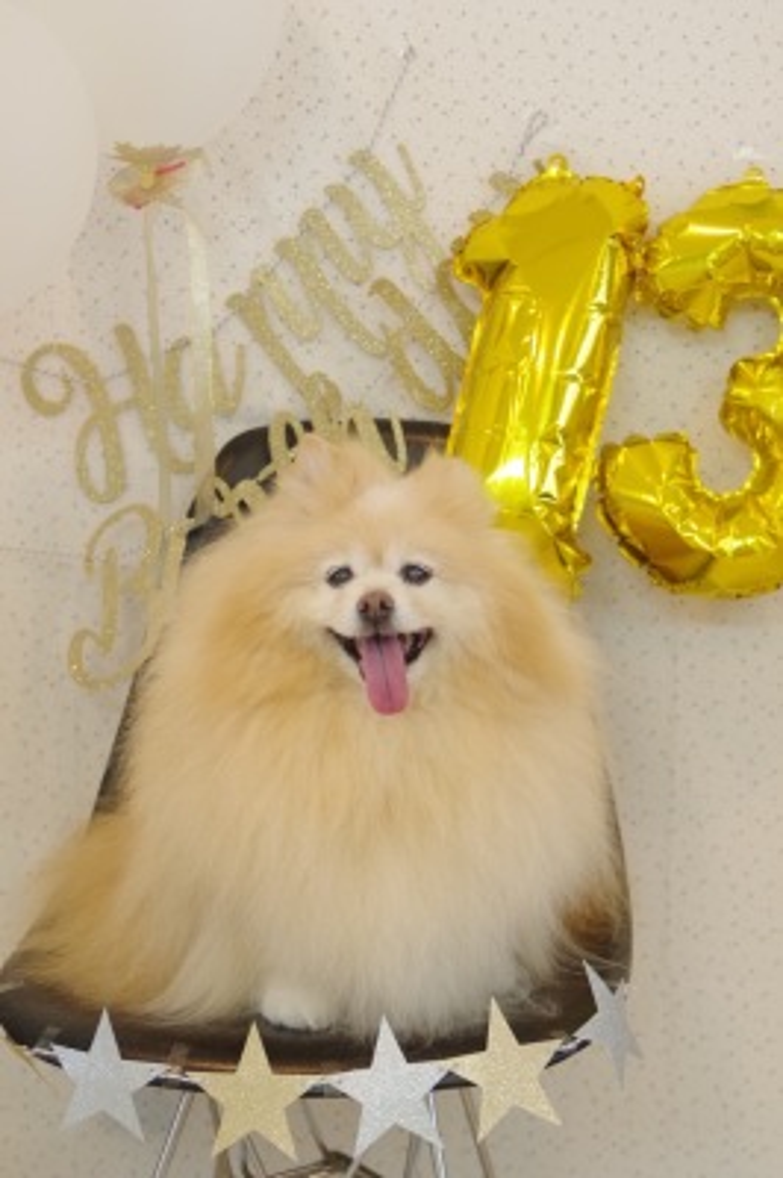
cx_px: 392
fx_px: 2451
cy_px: 589
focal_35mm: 75
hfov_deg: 18.2
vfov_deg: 27.0
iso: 1600
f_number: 3.2
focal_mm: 50
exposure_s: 1/125
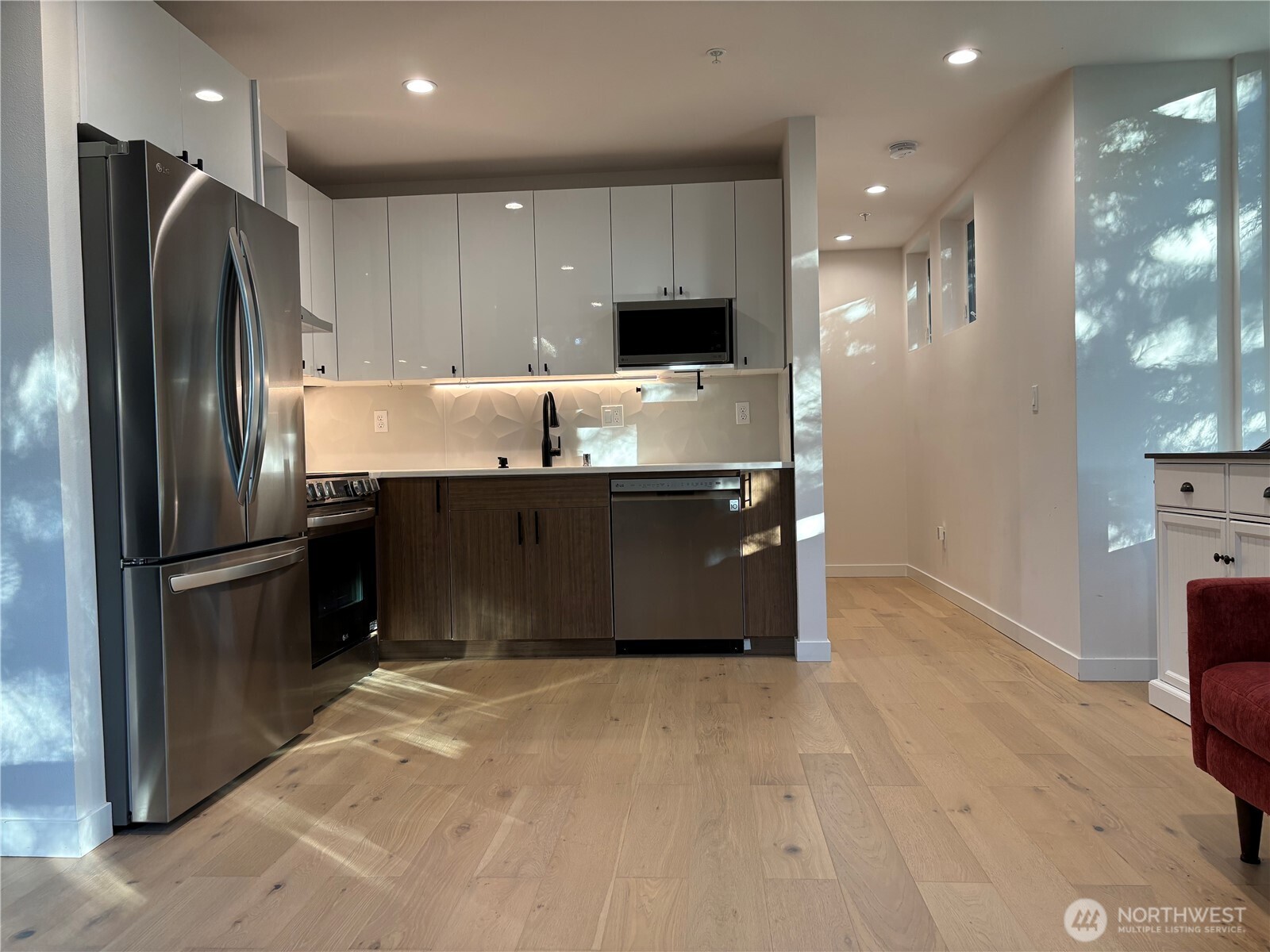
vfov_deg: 53.1
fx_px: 954
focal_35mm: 26
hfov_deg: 67.3
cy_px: 476
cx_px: 635
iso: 100
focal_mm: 5.96
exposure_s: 1/60
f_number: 1.6
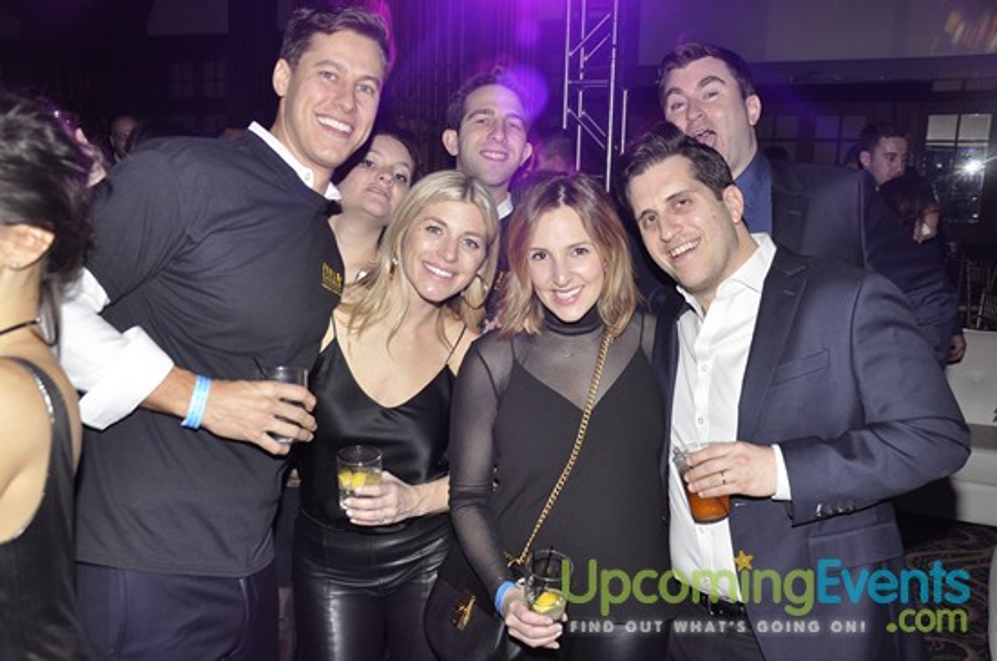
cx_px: 498
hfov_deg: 53.2
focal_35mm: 36
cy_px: 330
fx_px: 996
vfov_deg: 36.8
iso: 400
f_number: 5
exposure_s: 1/60
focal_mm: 24
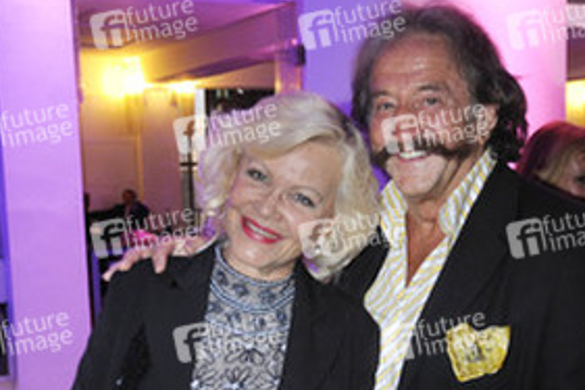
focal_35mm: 61
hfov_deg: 32.7
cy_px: 286
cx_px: 380
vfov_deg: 22.1
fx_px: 991
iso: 1000
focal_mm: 38
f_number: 5
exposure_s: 1/20
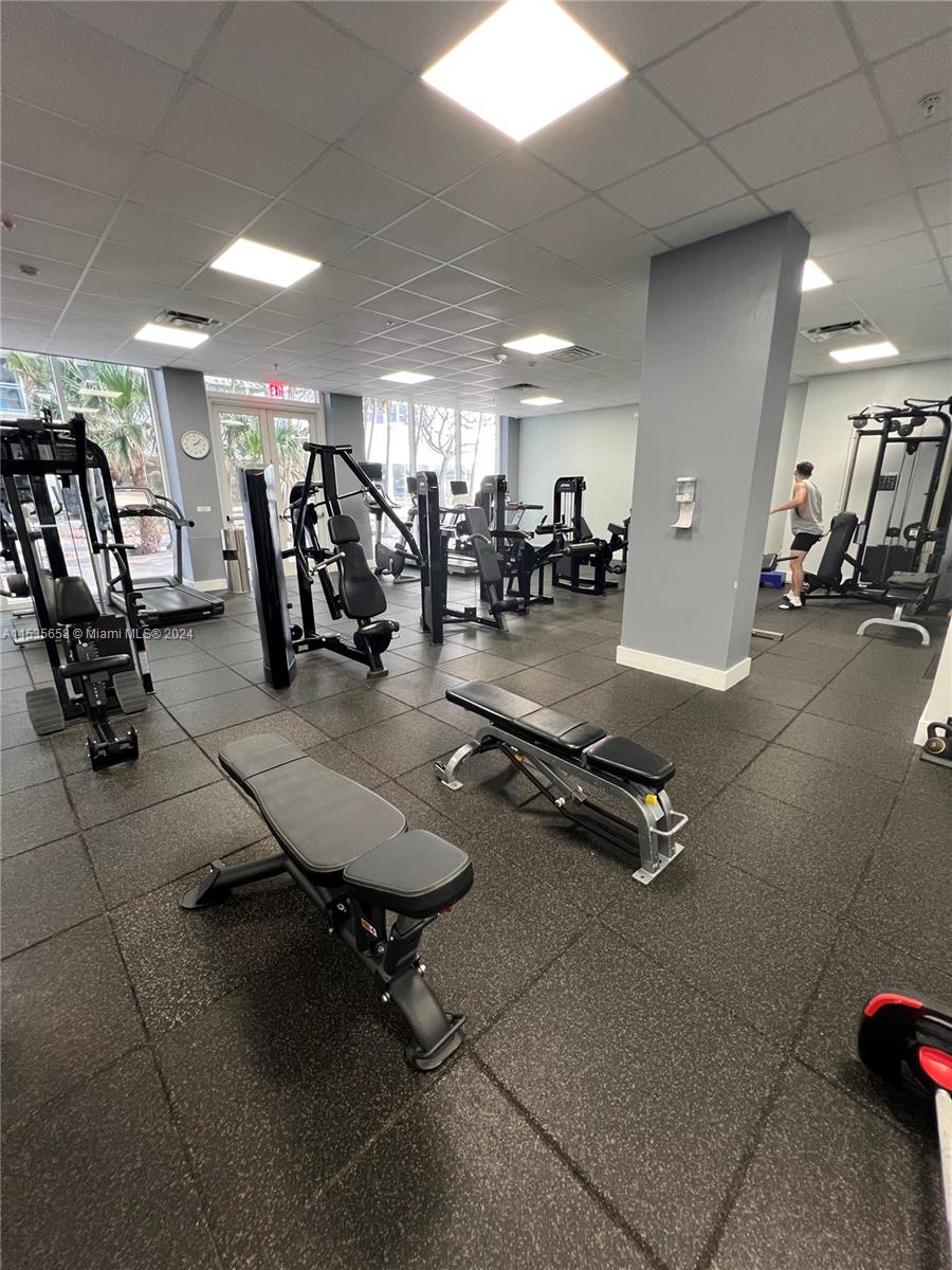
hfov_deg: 89.9
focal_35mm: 13
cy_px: 635
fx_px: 477
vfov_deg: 106.2
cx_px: 476
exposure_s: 1/60
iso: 200
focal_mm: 1.57
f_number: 1.8
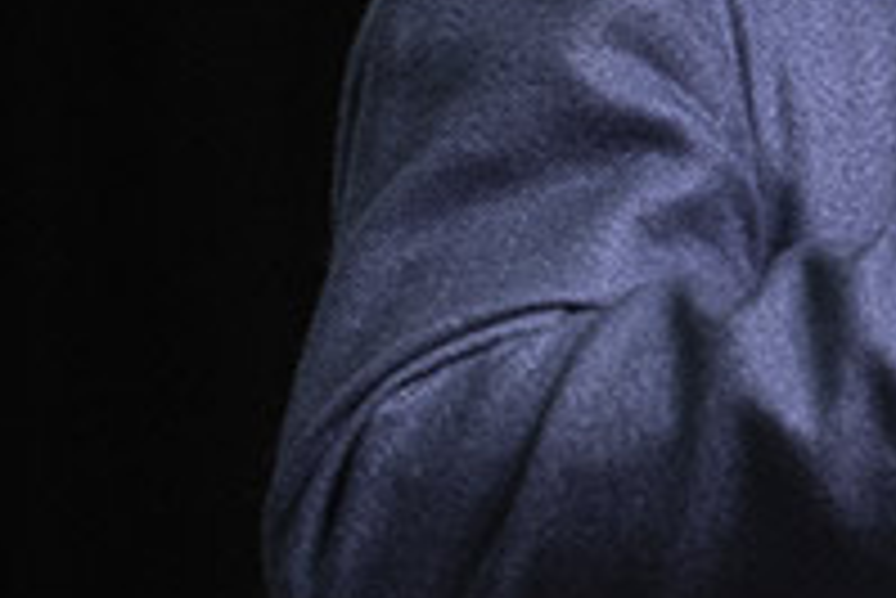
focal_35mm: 384
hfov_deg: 5.3
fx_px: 9564
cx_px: 1472
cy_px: -126
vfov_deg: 3.6
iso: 1250
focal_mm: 102
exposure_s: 1/100
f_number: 4
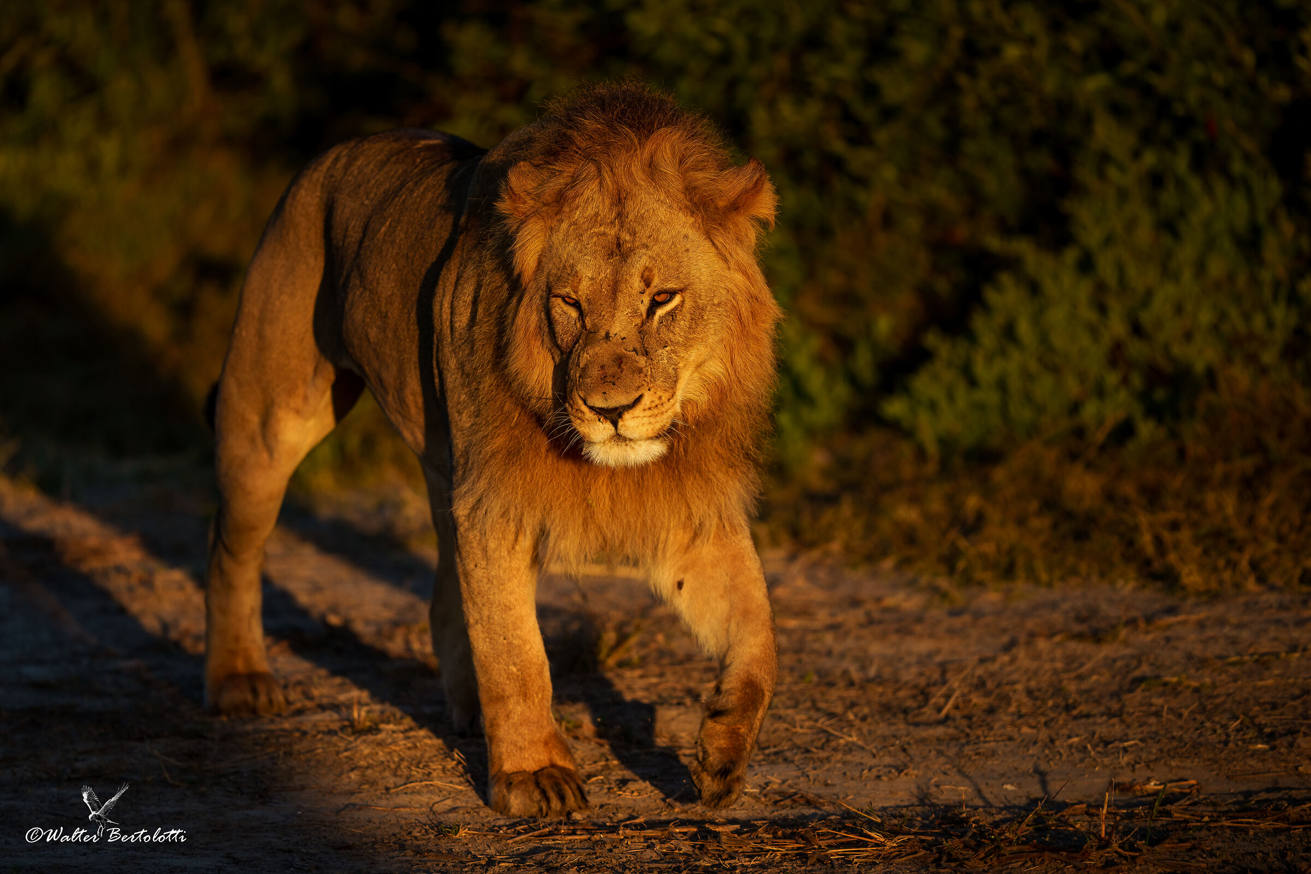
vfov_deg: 3.4
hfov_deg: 5.2
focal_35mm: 400
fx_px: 14566
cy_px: 437
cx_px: 656
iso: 125
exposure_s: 1/2000
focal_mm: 400
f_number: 2.8
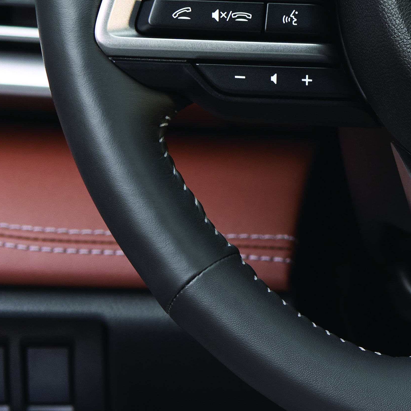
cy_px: 12
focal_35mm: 244
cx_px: 614
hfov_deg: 7.1
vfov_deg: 7.2
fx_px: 3278
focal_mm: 55
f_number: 5
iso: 400
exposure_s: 1/25
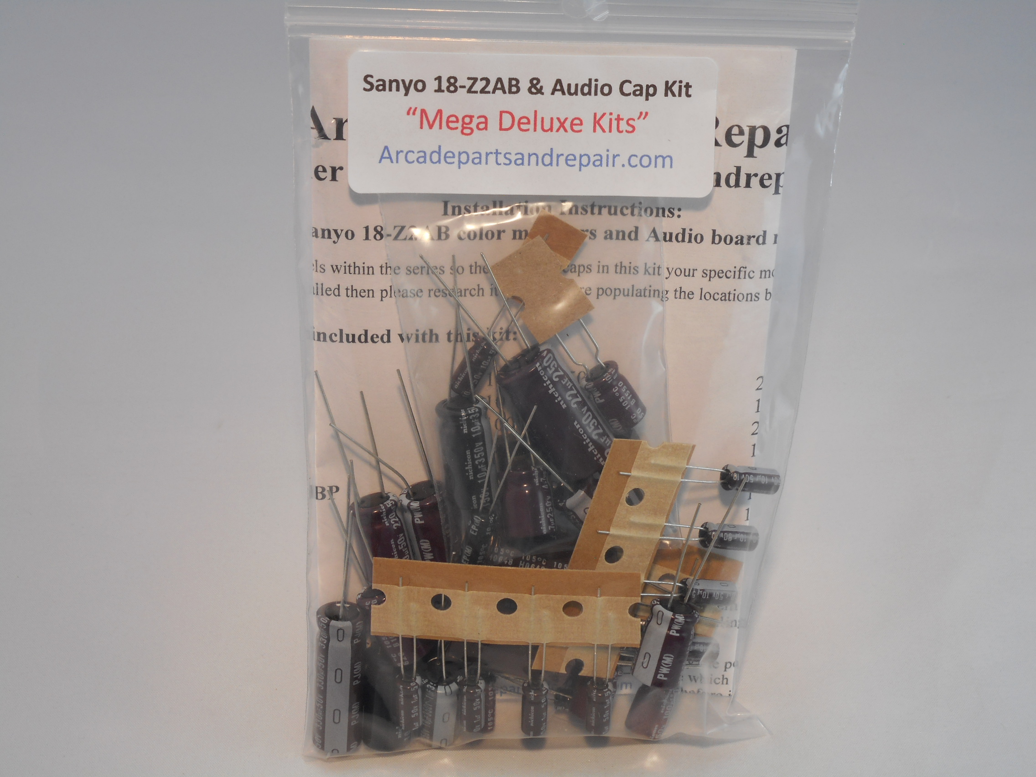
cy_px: 388
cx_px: 518
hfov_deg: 29.0
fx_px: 2005
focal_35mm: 67
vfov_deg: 21.9
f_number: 5.3
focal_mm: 12
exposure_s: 1/30
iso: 110
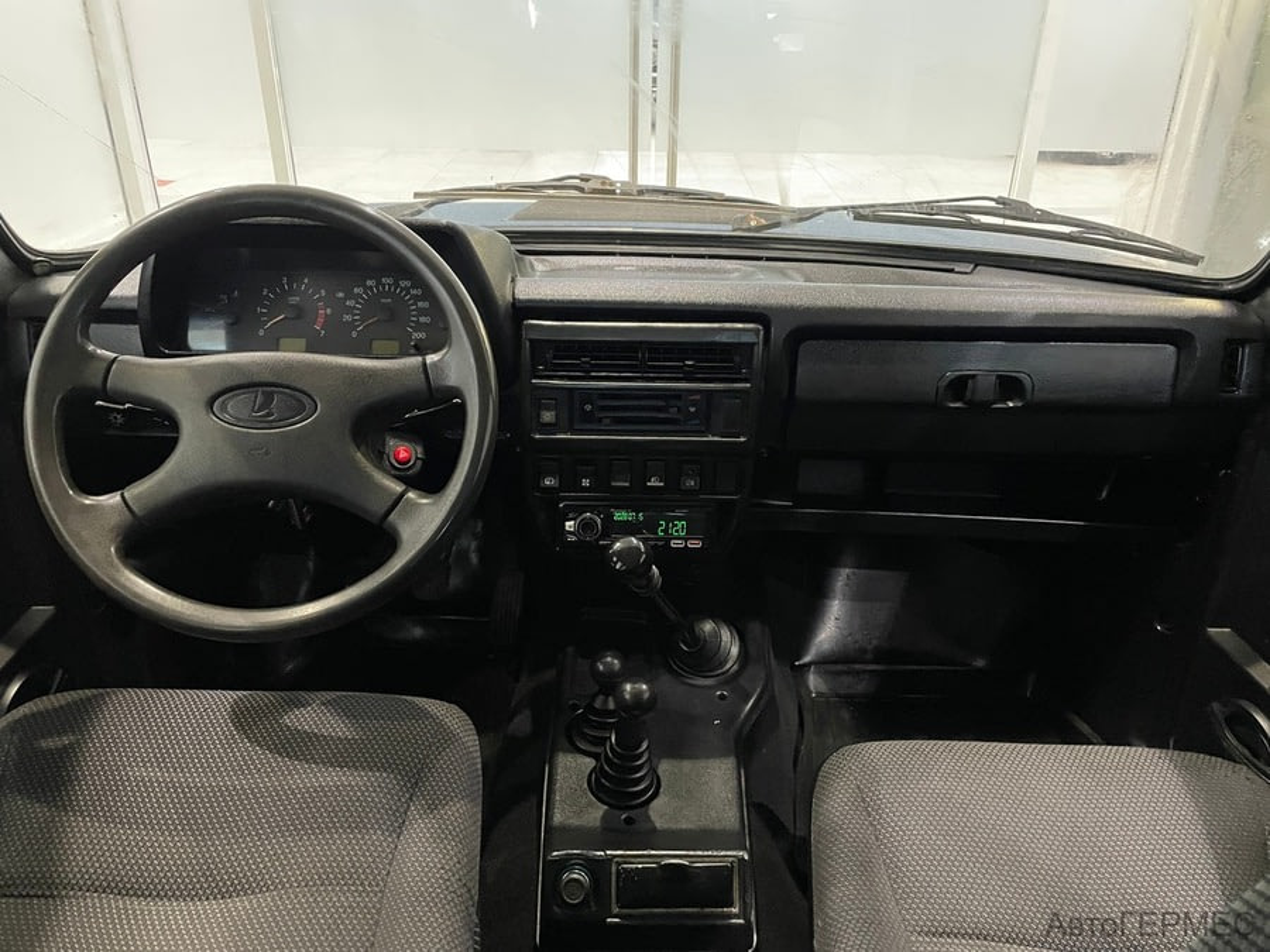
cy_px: 476
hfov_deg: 67.3
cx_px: 635
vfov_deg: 53.1
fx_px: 954
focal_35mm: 26
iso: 500
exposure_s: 1/25
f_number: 1.6
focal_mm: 4.2
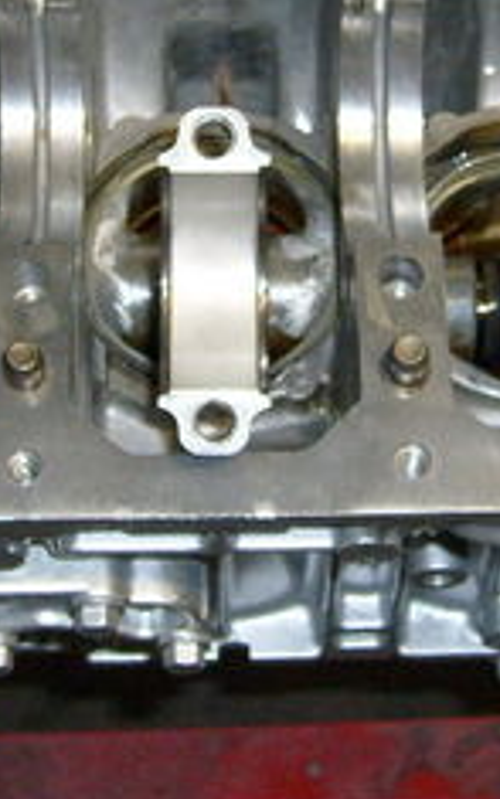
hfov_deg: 13.0
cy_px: 238
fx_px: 2201
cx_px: 286
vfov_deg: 20.5
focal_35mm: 101
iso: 100
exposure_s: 1/45
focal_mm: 5.8
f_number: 2.8
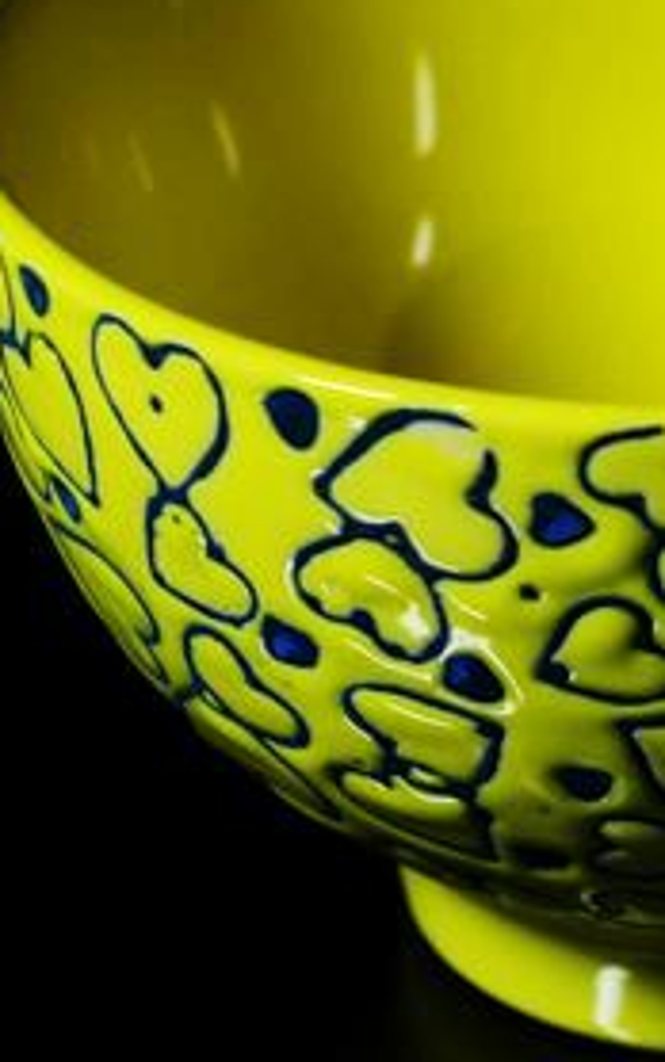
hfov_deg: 4.2
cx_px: 1468
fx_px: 8922
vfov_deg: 6.8
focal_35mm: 308
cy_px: 222
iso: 500
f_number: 5
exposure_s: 1/30
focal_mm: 70
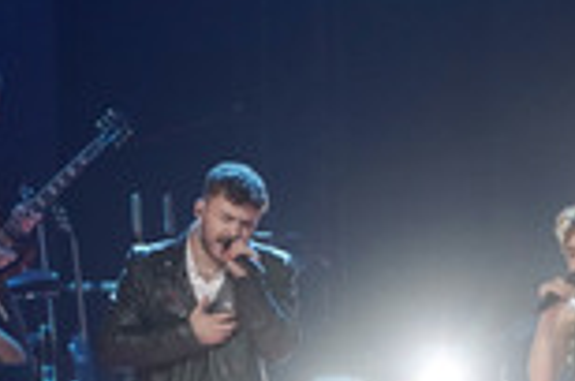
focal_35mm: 587
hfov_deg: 3.5
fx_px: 9356
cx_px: 446
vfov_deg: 2.3
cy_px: 403
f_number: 5.6
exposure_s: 1/160
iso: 4000
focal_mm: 200
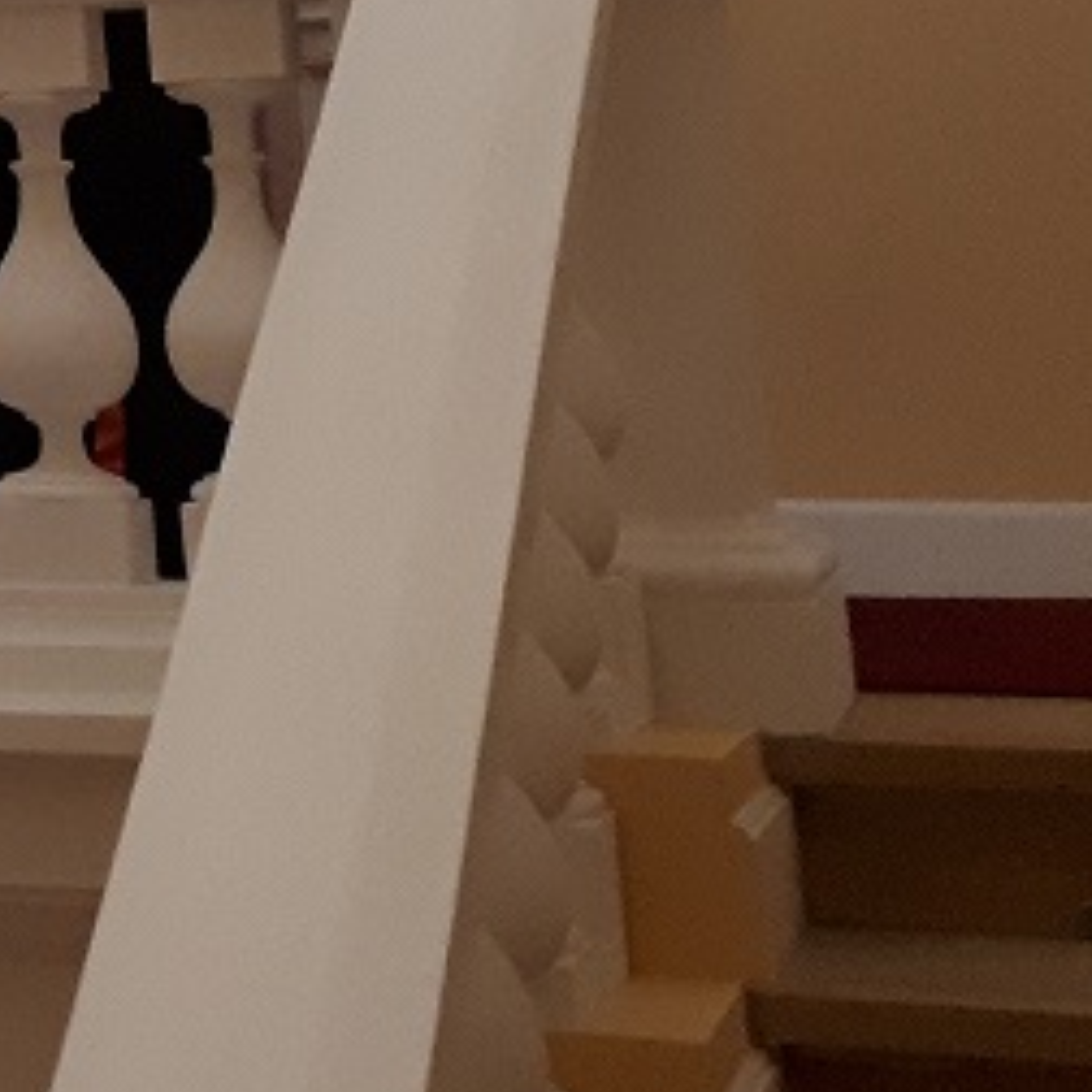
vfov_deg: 15.3
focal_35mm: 109
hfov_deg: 13.0
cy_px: -308
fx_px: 3890
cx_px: -1356
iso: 200
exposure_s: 1/33
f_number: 1.9
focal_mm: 3.6
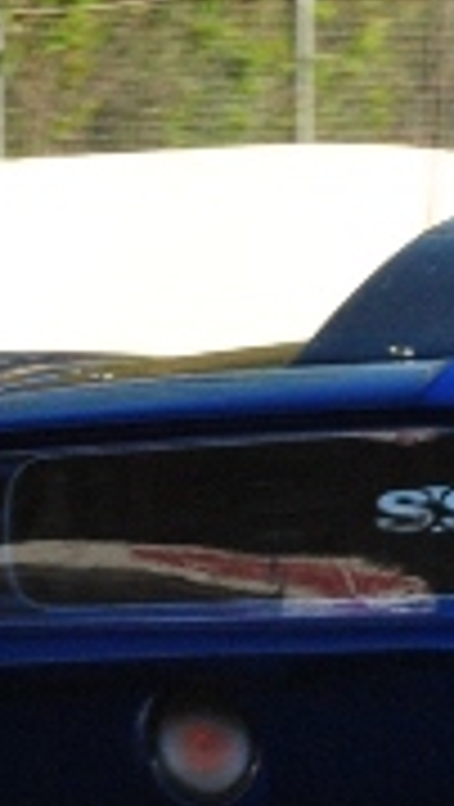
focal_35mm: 456
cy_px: 682
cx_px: 1016
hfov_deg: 2.7
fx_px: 9736
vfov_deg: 4.7
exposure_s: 1/400
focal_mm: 80
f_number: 9
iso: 400
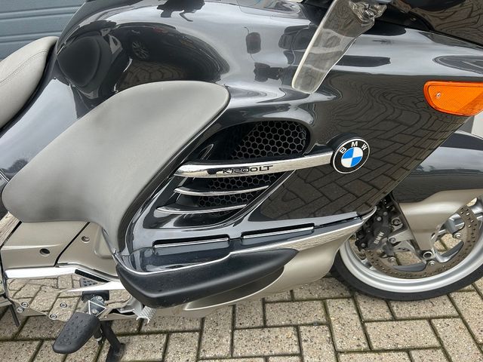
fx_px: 363
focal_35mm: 26
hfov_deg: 67.3
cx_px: 242
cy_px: 181
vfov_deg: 53.1
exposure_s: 1/121
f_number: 1.5
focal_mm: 5.7
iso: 64
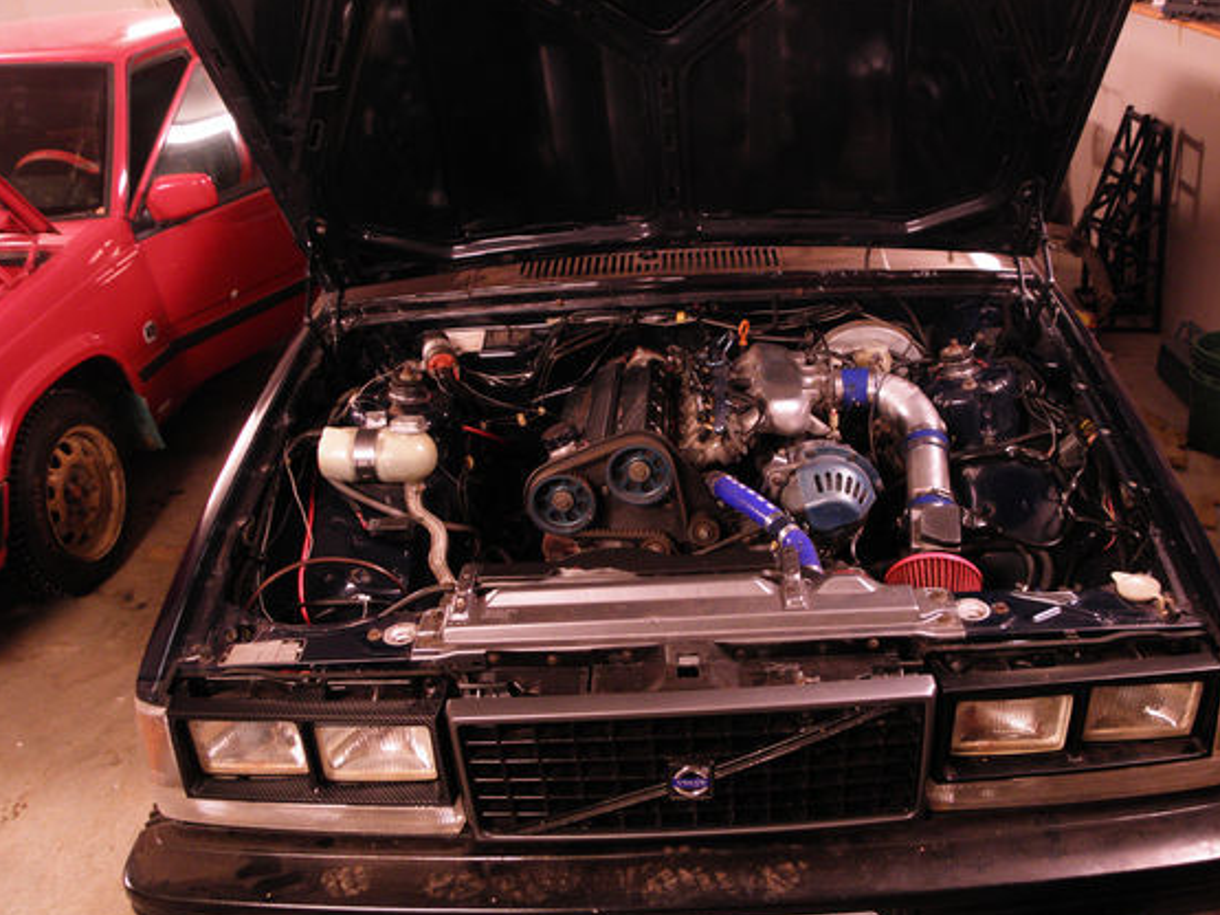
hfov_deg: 59.9
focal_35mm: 30
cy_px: 504
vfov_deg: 46.7
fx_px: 1057
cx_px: 662
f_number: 2.8
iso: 200
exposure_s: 1/4
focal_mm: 4.6
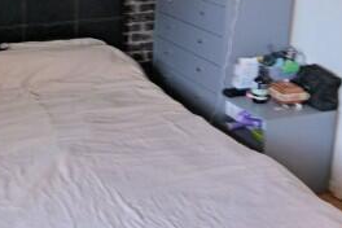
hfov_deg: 29.6
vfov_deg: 21.0
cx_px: 8
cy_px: 48
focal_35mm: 64
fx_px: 607
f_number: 8
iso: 400
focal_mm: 11
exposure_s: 1/13
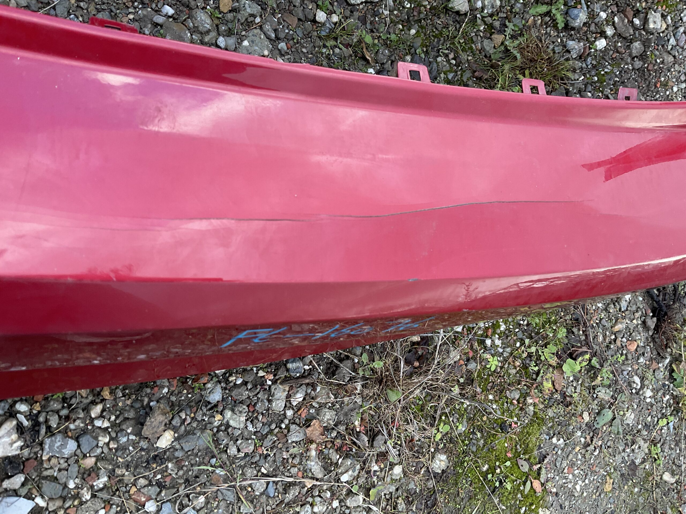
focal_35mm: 29
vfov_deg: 48.2
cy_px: 257
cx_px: 343
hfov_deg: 61.7
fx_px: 575
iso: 50
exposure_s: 1/120
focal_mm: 3
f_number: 1.8
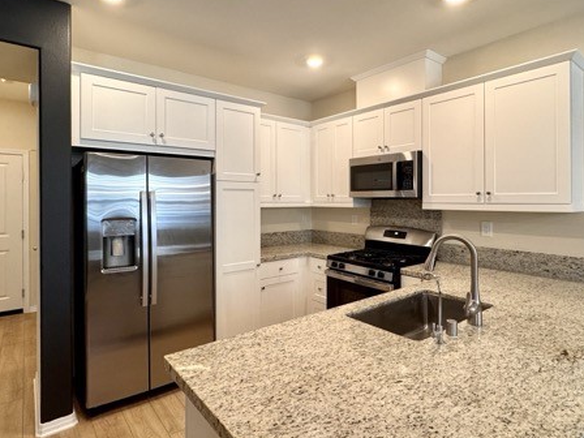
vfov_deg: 65.8
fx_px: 337
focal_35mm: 20
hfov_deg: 81.7
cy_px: 199
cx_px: 289
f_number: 2.2
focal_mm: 2.22
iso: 200
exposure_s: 1/120
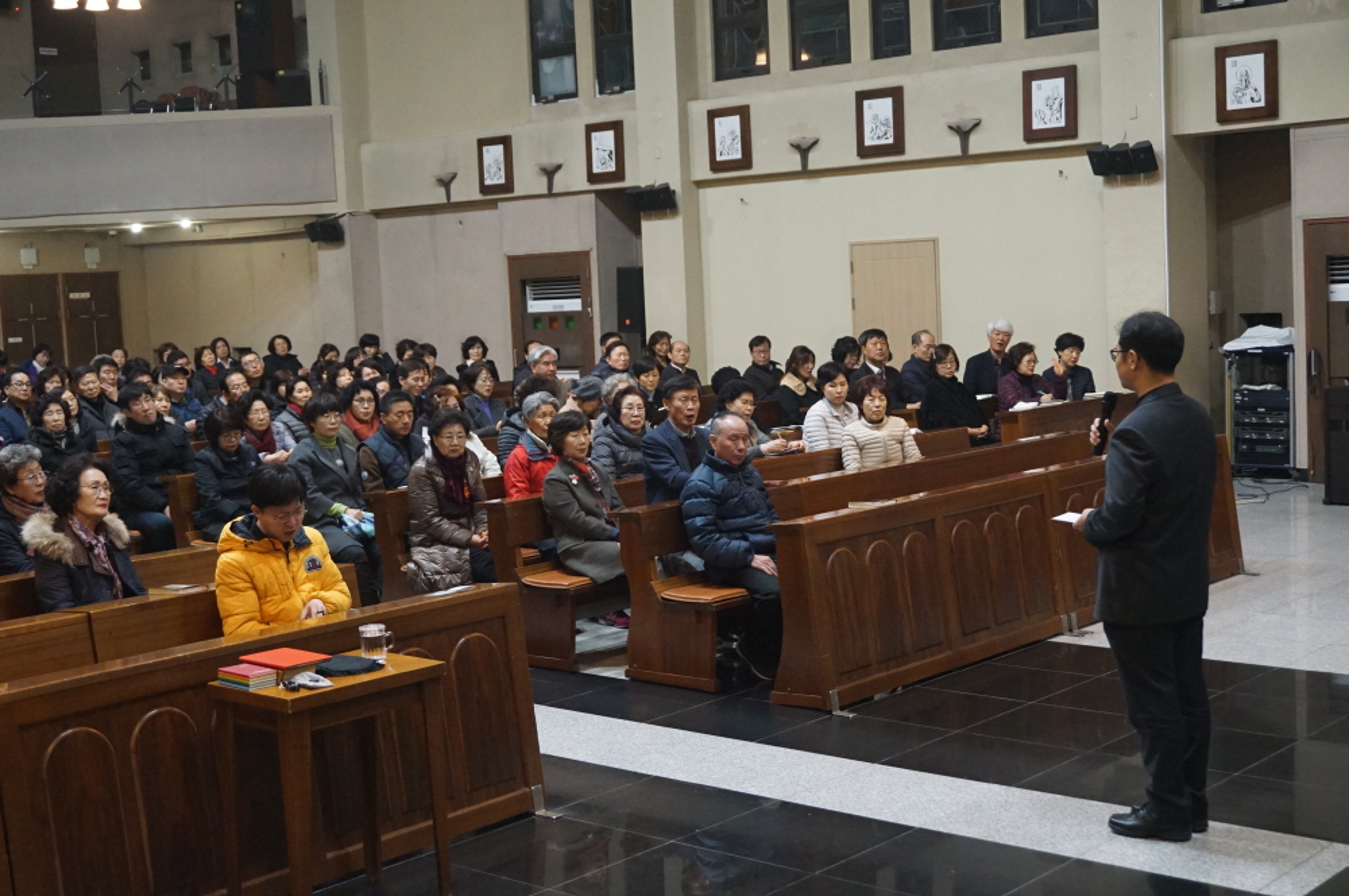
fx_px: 1852
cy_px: 448
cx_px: 674
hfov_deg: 40.0
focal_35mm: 50
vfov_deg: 27.2
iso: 3200
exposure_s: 1/100
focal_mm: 33
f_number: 5
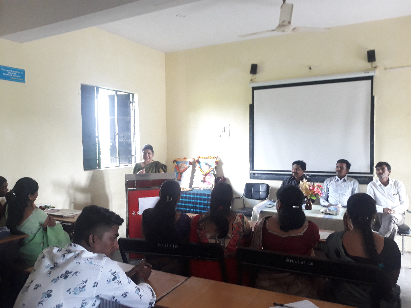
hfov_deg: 65.3
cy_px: 154
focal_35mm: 27
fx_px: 321
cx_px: 206
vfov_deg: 51.4
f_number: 1.7
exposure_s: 1/33
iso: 200
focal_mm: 3.71
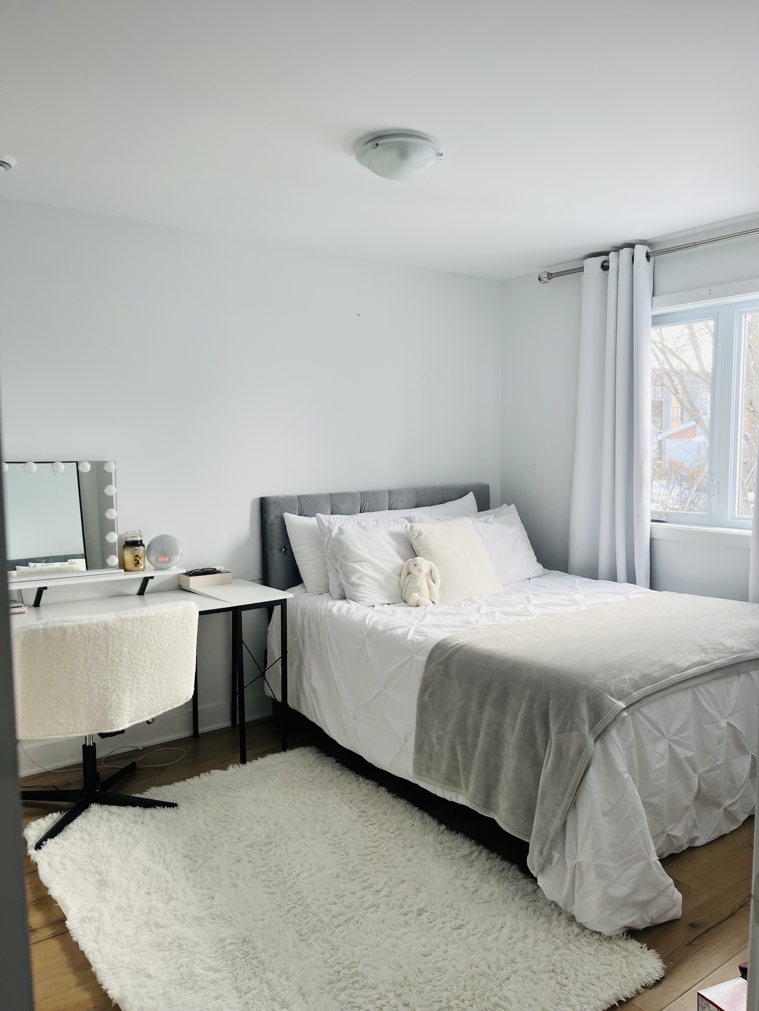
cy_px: 506
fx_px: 760
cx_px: 380
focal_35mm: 26
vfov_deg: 67.3
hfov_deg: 53.1
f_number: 1.6
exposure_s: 1/121
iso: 64
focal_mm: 5.1
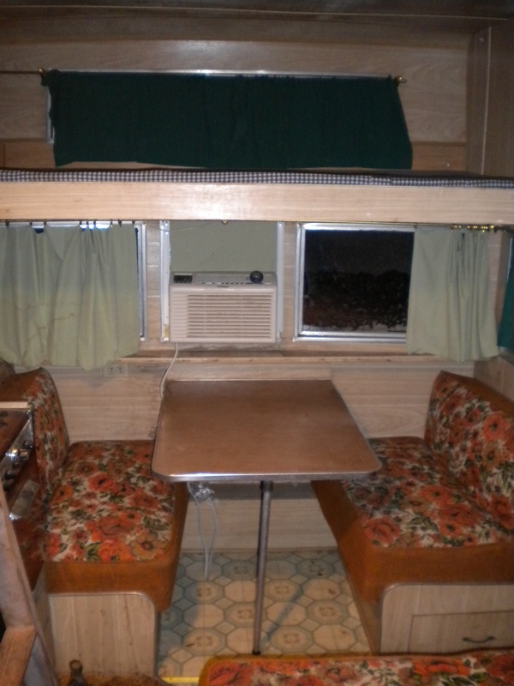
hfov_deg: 40.7
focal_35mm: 35
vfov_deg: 52.6
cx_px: 257
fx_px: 693
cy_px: 343
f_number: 3.1
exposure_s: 1/30
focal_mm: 6.3
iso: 400
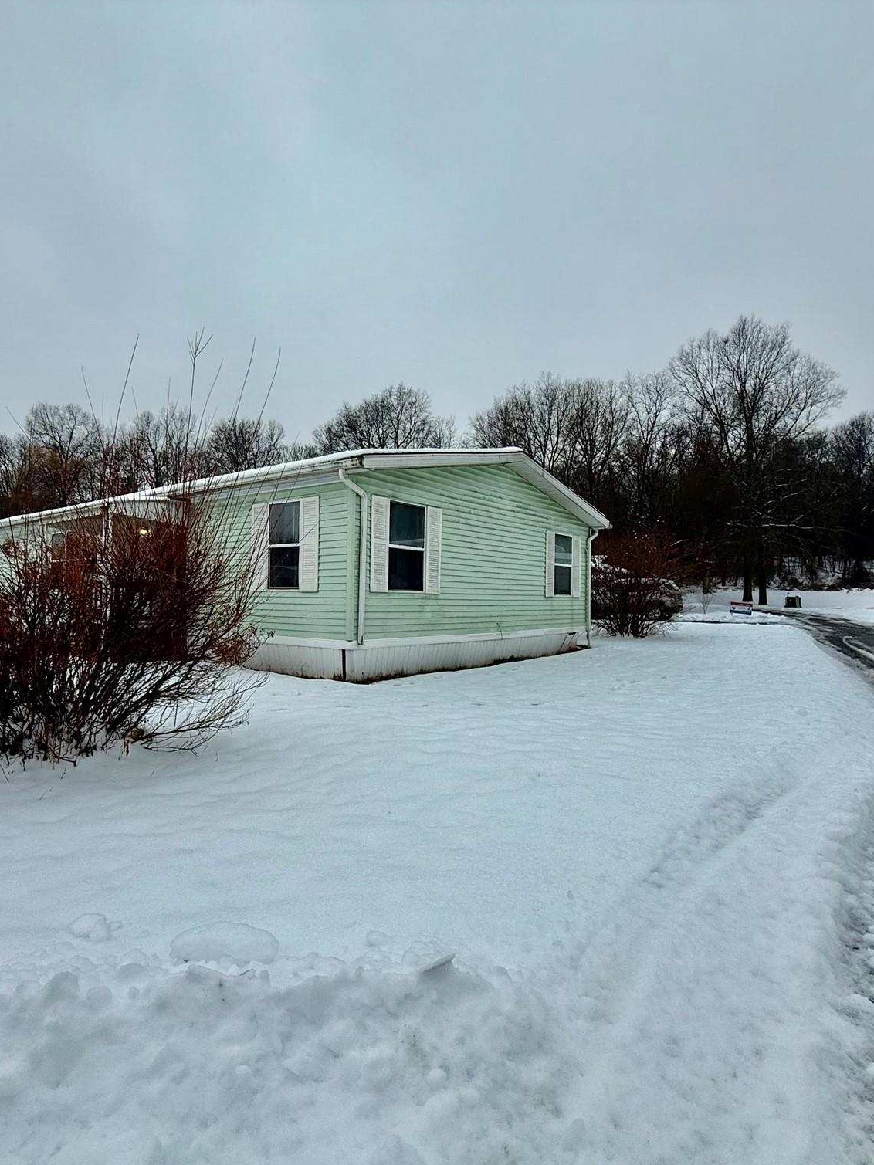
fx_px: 640
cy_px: 588
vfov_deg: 84.7
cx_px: 381
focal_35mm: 19
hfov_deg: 68.4
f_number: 2.2
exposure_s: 1/353
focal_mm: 2.22
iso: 50
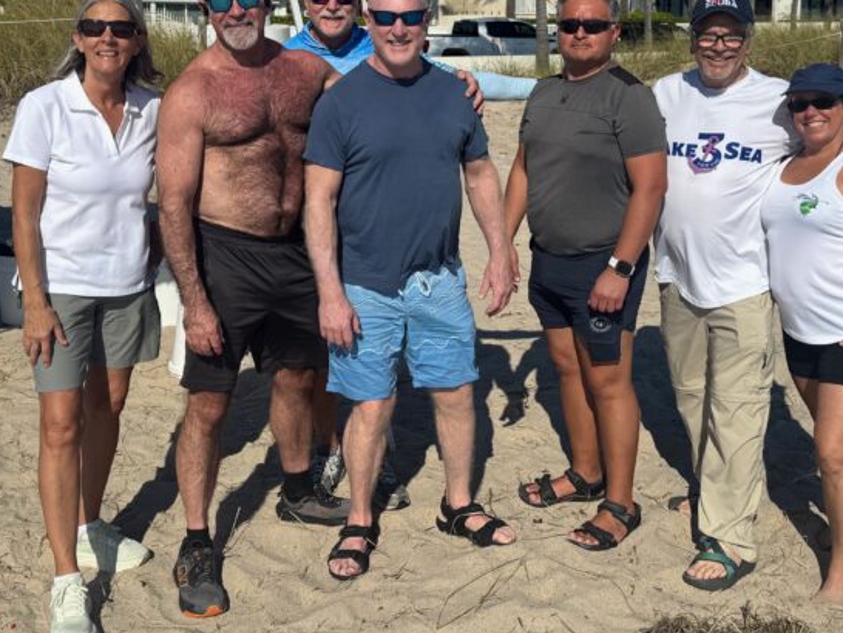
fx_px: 1096
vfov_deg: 31.6
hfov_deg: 42.0
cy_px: 148
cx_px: 400
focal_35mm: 45
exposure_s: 1/10417
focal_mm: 6.76
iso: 80
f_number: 1.78
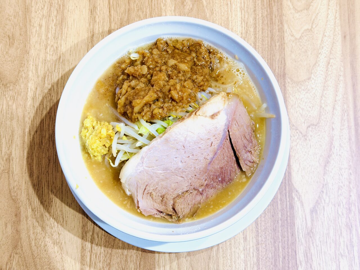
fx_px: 499
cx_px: 180
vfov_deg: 30.3
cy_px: 135
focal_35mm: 48
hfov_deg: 39.7
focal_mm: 6.76
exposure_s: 1/60
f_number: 1.78
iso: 50
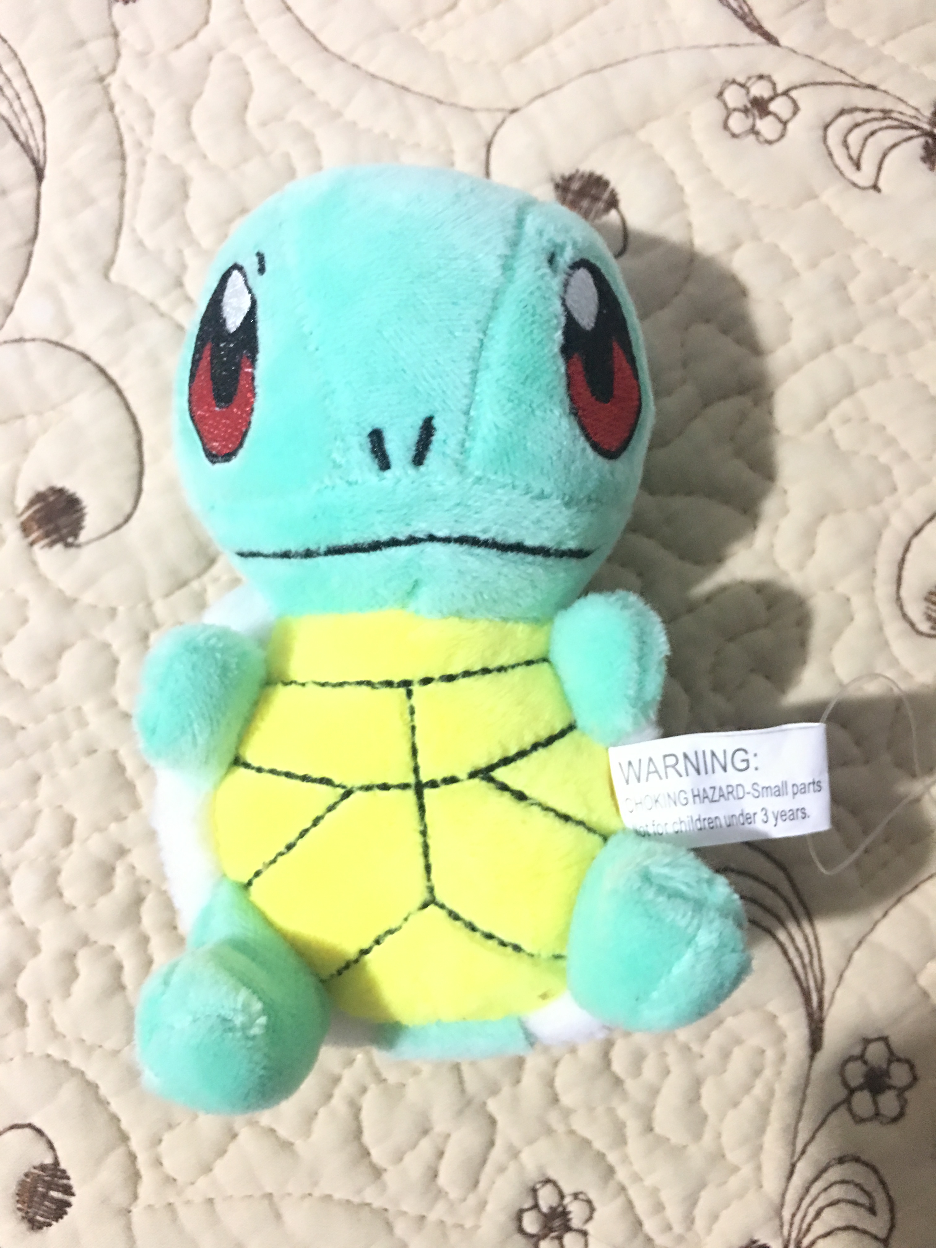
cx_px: 468
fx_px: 1046
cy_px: 624
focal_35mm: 29
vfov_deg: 61.7
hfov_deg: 48.2
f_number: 2.2
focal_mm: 4.15
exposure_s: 1/8
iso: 100
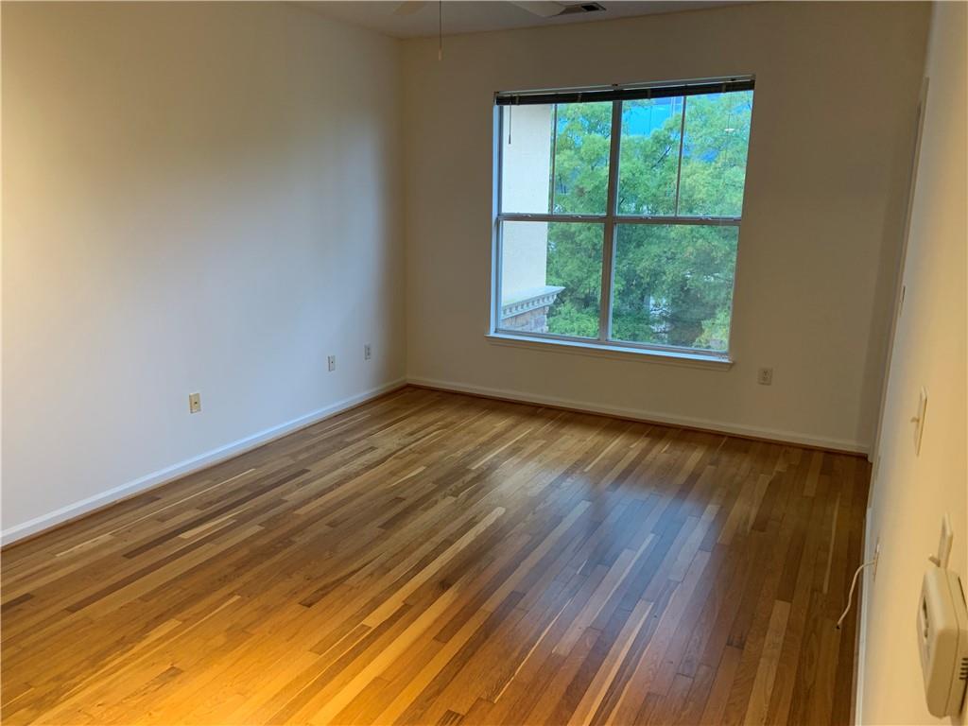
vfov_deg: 53.1
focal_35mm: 26
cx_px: 484
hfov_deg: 67.3
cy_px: 363
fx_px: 727
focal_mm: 4.25
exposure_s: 1/60
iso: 160
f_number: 1.8
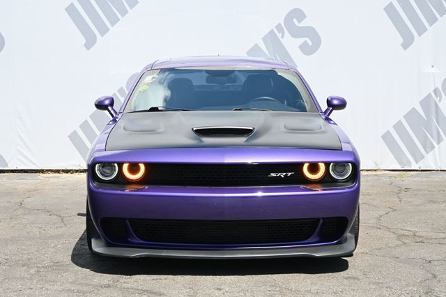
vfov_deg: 20.6
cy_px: 148
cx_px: 223
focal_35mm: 66
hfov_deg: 30.5
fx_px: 817
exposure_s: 1/250
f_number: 6
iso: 180
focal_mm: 44
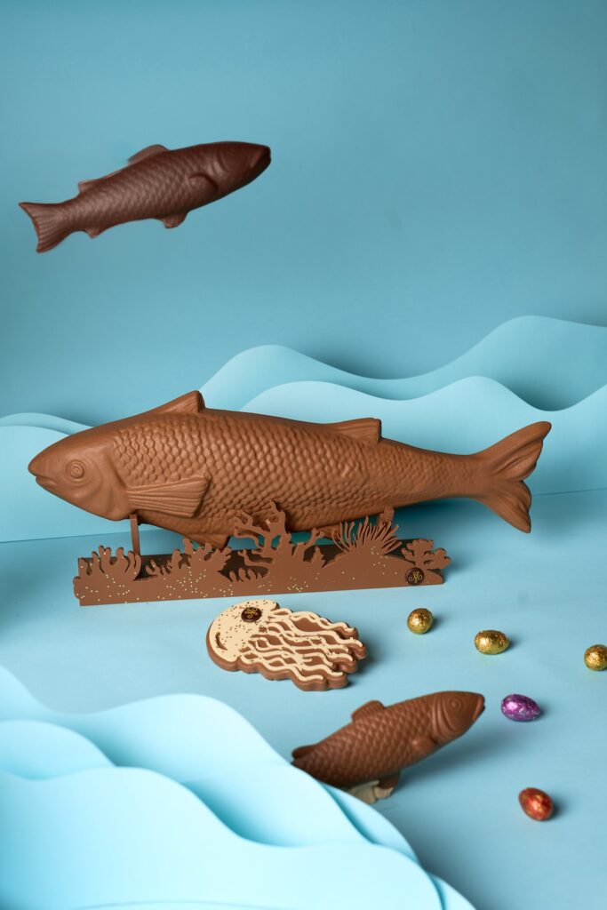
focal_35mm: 65
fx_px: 1643
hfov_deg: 20.9
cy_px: 455
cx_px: 304
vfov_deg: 31.0
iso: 50
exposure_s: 1/160
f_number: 6.3
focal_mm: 65
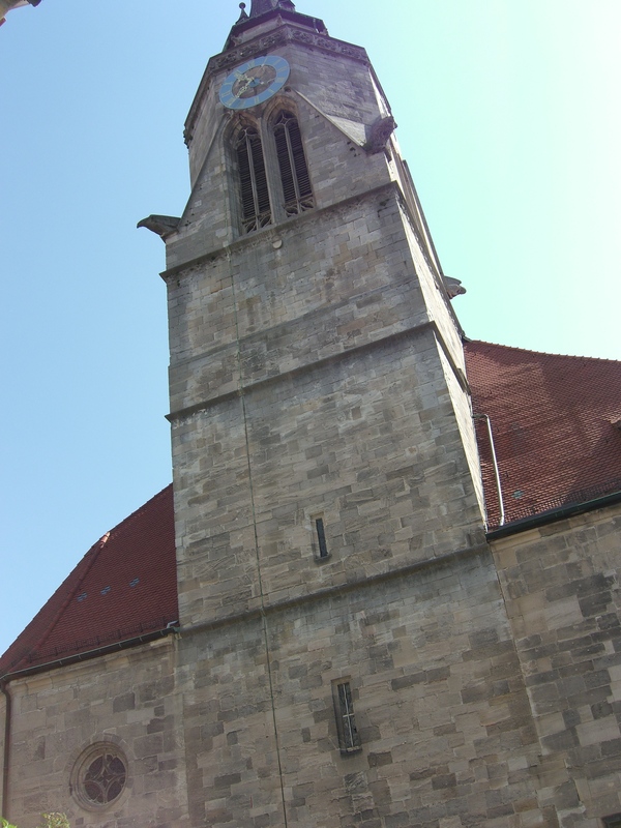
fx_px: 909
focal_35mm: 38
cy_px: 414
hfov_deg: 37.7
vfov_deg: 49.0
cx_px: 310
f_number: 4
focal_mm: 7.9
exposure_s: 1/400
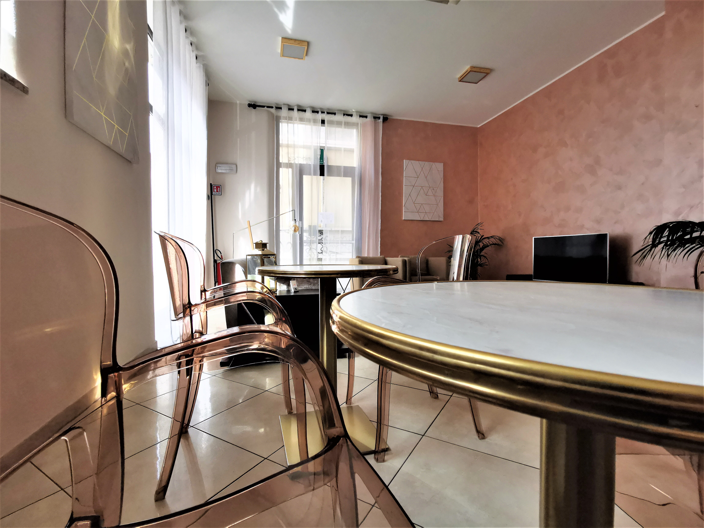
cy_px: 264
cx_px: 352
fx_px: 346
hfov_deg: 91.0
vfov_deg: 74.7
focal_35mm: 17
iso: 100
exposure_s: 1/100
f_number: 2.2
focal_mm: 2.26
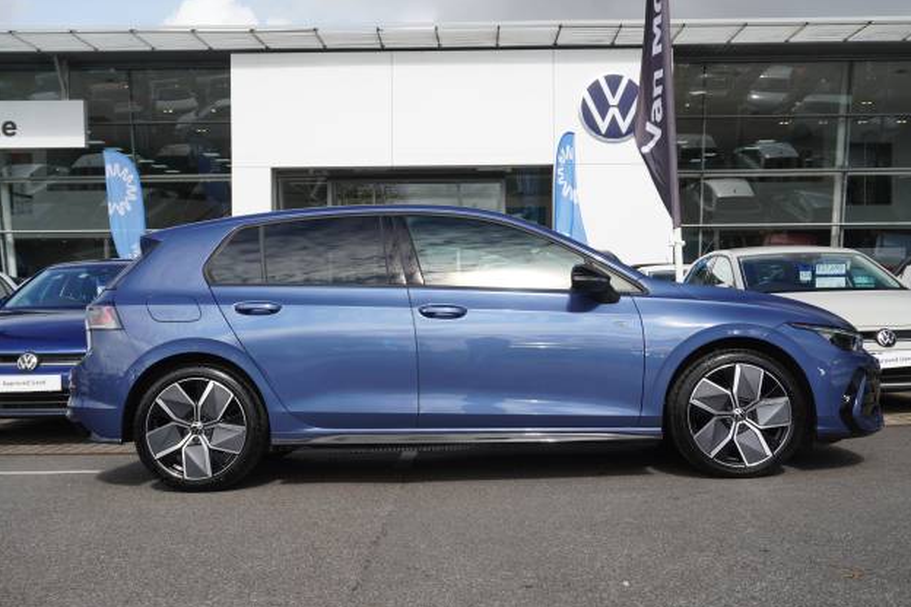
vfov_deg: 33.4
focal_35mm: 40
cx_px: 456
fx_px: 1012
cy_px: 306
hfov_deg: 48.5
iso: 100
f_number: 7.1
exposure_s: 1/160
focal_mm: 26
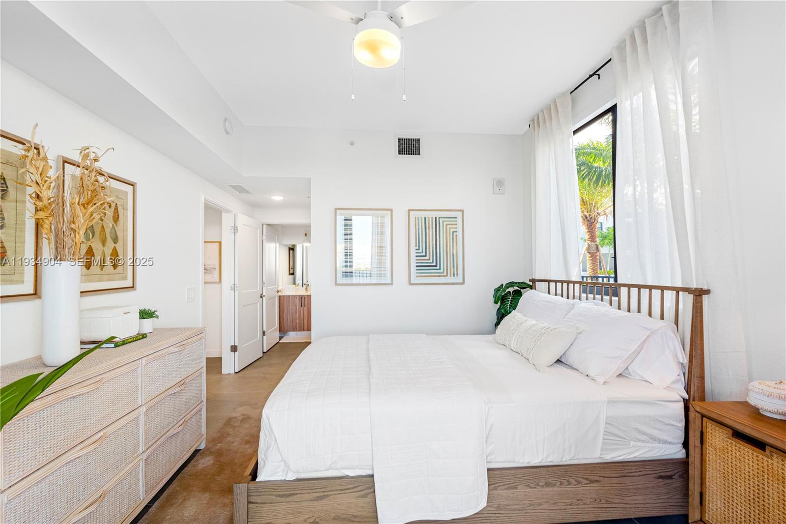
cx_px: 393
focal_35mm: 16
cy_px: 262
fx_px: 360
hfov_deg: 95.0
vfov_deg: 72.0
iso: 640
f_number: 13
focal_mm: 16.5
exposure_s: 1/160
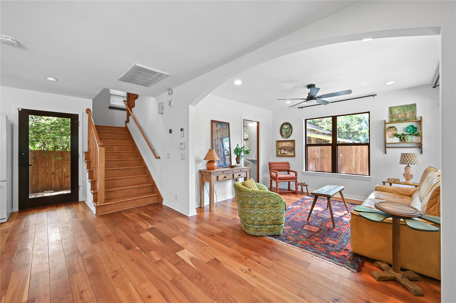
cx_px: 228
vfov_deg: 81.1
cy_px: 152
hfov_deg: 104.3
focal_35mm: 14
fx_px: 177
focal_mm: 14
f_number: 14
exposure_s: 1/1.67
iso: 200
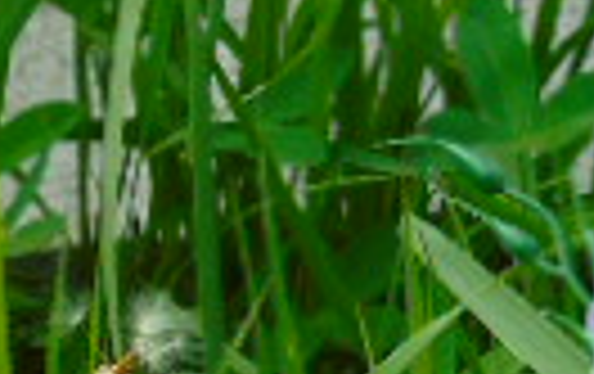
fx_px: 11805
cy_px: 374
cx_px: 1296
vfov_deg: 1.8
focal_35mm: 728
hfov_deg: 2.9
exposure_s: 1/250
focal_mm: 25
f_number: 4.7
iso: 80
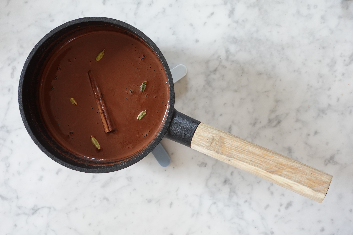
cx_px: 176
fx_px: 402
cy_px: 118
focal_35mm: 41
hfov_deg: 47.4
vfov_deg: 32.6
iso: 400
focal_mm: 15.46
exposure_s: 1/20
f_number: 2.8
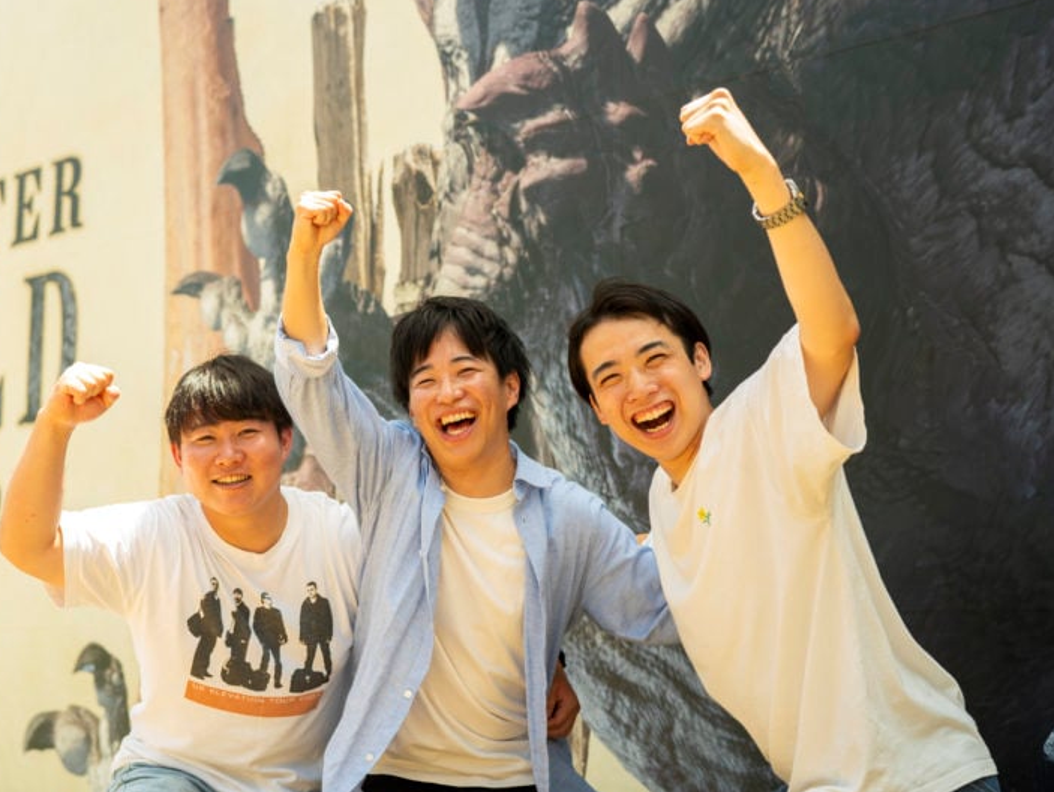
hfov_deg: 27.6
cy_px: 320
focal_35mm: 70
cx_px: 337
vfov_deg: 21.0
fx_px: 2132
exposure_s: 1/250
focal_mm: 50
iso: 50
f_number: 2.8
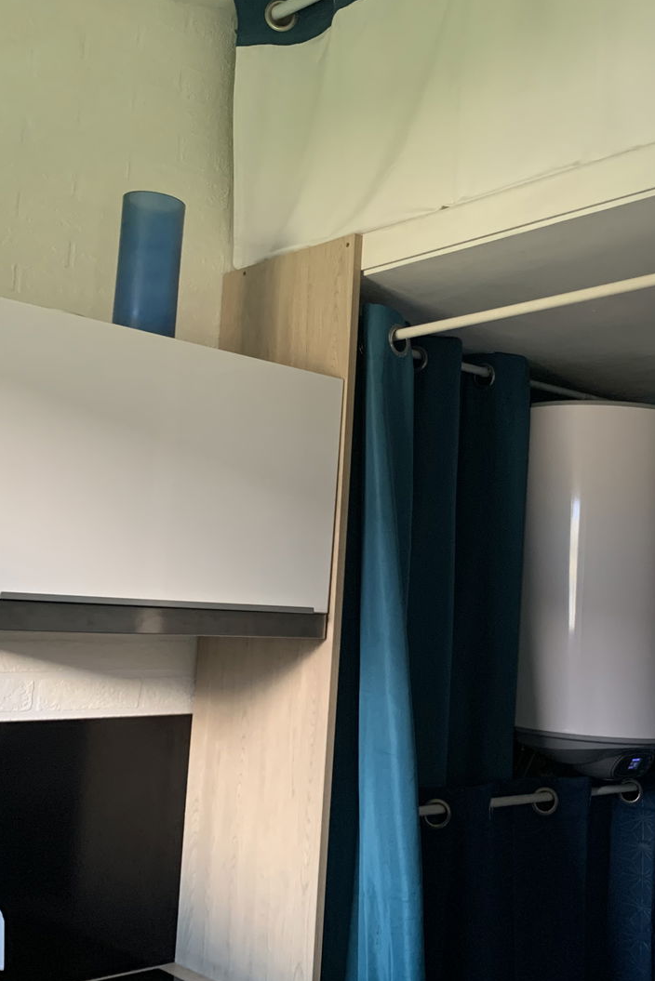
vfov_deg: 47.4
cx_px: 458
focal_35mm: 41
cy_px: 501
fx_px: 1118
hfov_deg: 32.3
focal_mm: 4.25
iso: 250
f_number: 1.8
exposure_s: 1/60
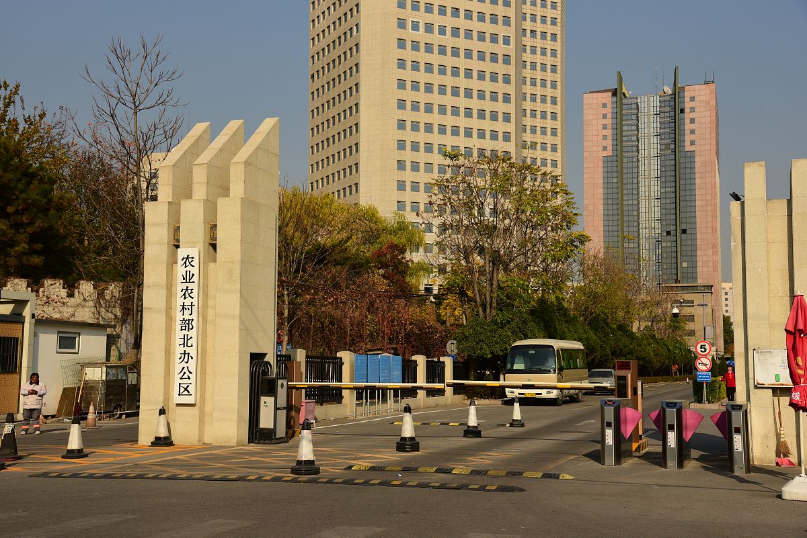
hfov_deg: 41.1
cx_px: 404
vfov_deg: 28.1
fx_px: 1076
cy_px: 269
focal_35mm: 48
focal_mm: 48
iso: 320
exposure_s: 1/1250
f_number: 8
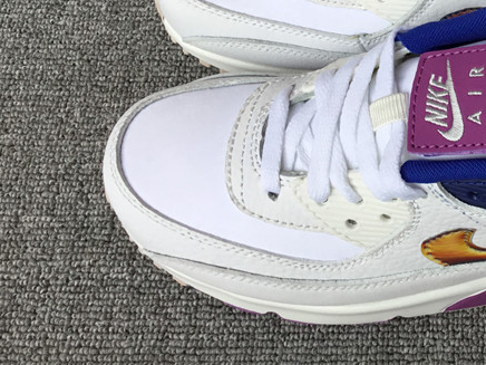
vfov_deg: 22.2
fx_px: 899
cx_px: 483
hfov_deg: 28.5
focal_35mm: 64
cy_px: 9
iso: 25
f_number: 2.4
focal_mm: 3.3
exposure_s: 1/123
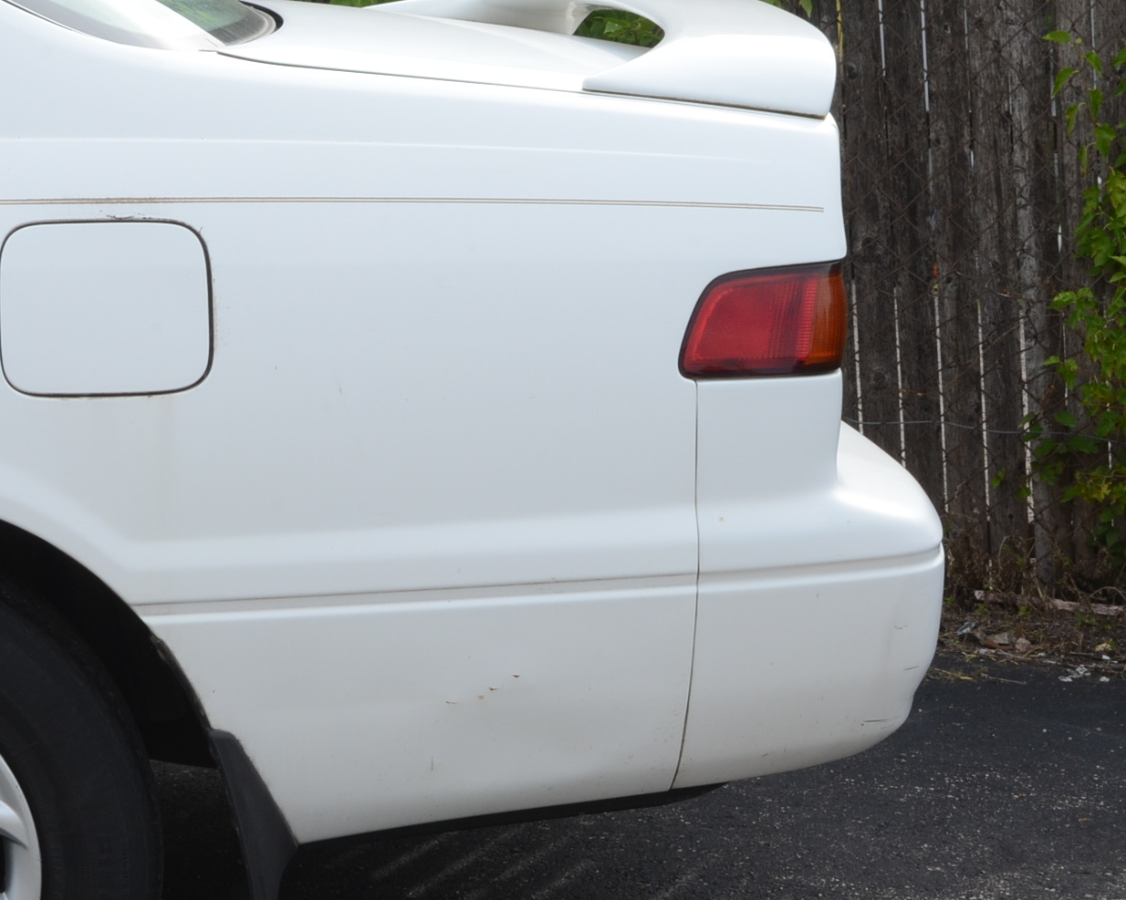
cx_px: 154
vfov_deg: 15.2
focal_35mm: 101
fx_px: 3366
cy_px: 506
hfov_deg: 18.7
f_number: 20
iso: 400
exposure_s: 1/80
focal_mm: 36
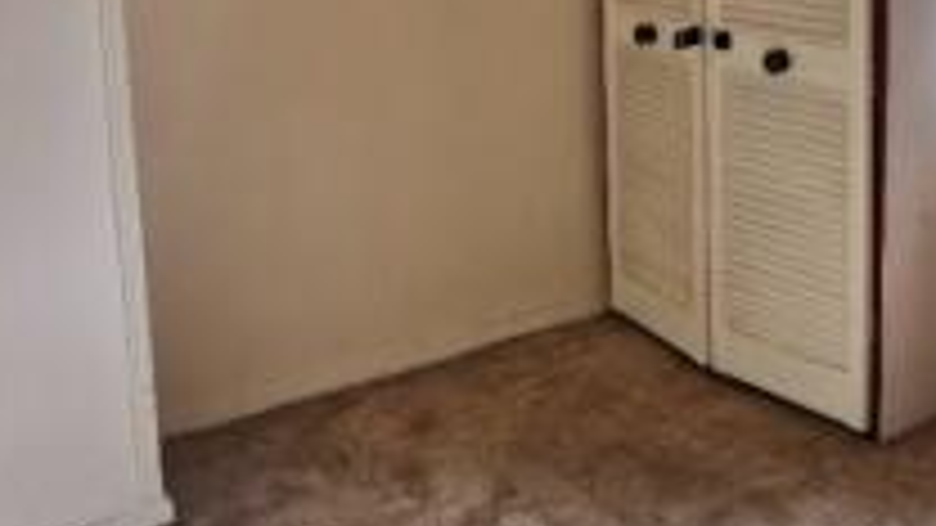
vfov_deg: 22.3
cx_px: 713
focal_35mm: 52
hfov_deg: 38.7
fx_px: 1291
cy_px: 25
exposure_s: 1/100
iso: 160
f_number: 2.2
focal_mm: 2.26
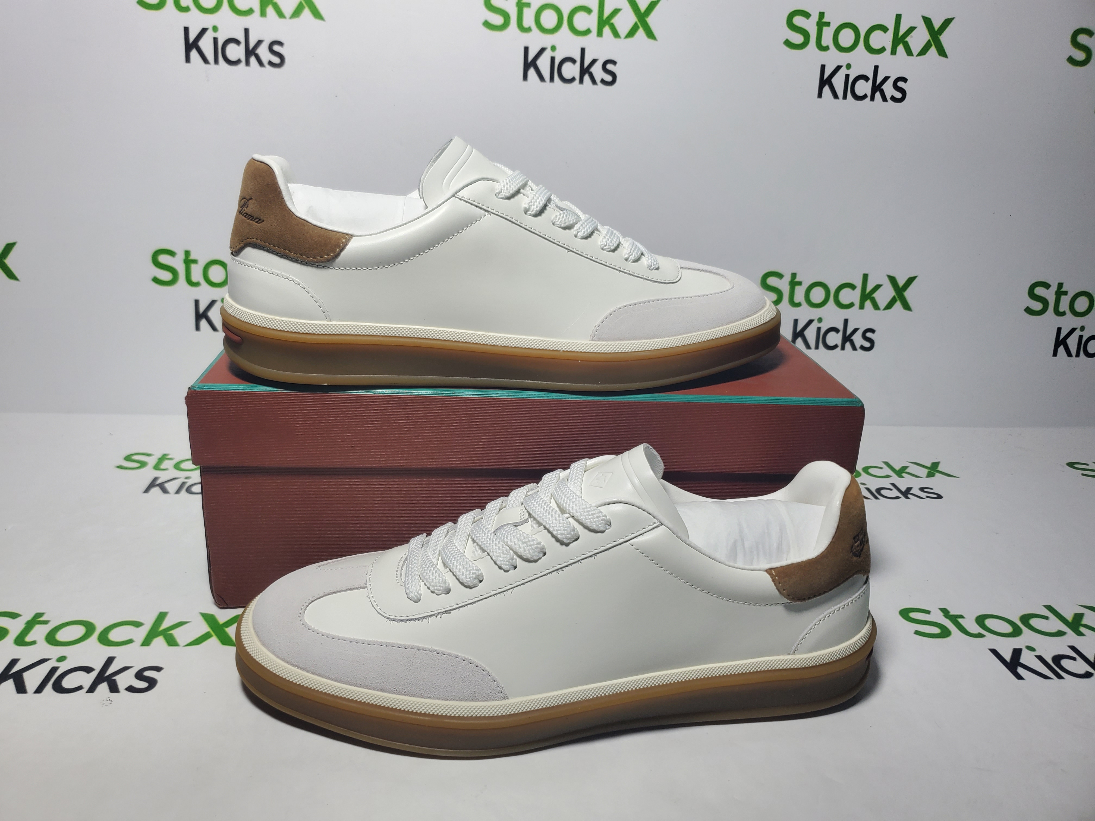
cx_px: 548
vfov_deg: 53.1
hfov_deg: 67.3
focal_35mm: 26
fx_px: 822
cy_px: 410
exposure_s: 1/599
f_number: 1.5
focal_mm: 4.3
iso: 50
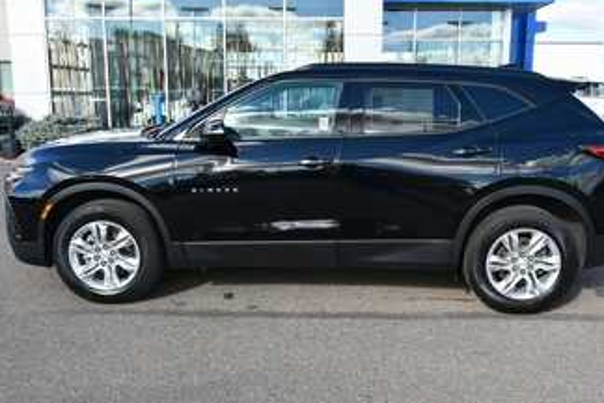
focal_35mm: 37
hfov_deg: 51.8
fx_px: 621
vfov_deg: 35.9
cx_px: 328
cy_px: 202
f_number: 7.1
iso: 200
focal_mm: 20
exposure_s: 1/250
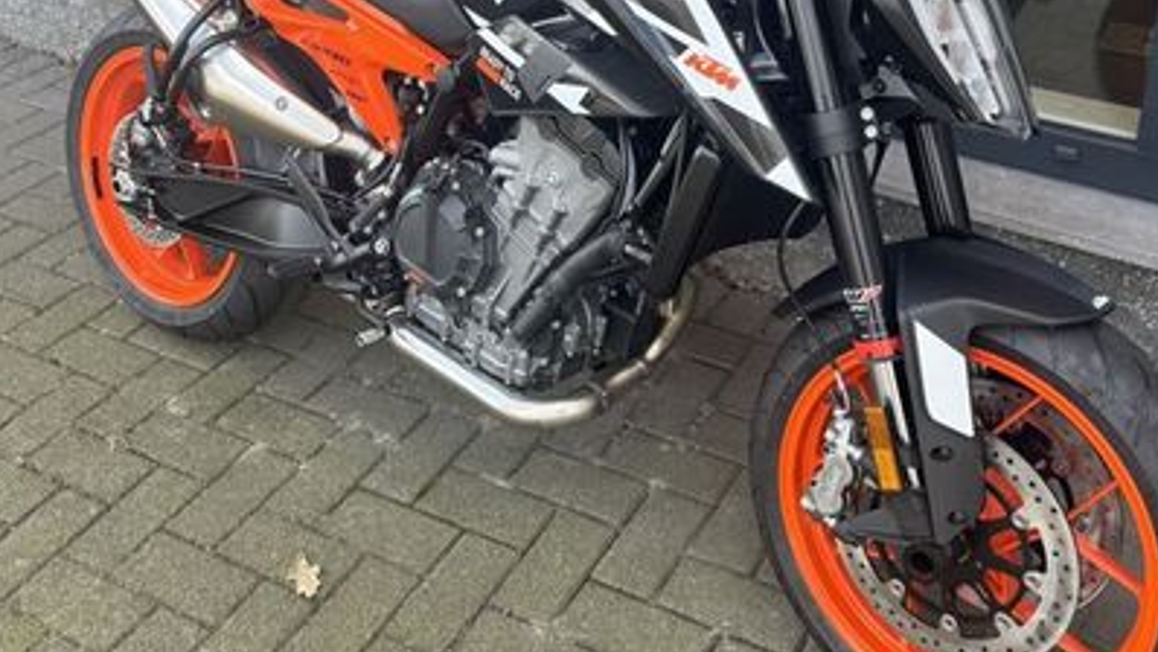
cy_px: 140
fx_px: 1290
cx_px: 579
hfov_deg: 48.4
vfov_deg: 27.8
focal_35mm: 42
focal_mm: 6.86
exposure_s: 1/366
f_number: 1.78
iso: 80
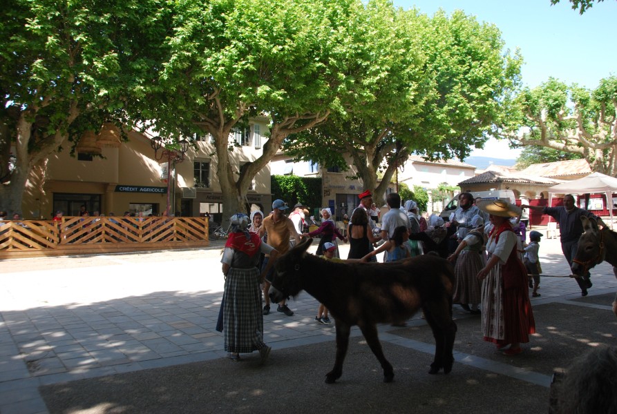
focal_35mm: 30
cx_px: 308
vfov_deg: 43.8
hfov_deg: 61.8
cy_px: 207
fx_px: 515
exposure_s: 1/250
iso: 400
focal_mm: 20
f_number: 8
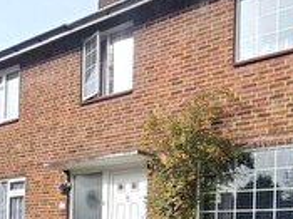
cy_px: 243
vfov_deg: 25.8
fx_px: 440
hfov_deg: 35.9
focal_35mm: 52
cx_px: 70
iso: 40
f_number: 2.2
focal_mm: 1.74
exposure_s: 1/546
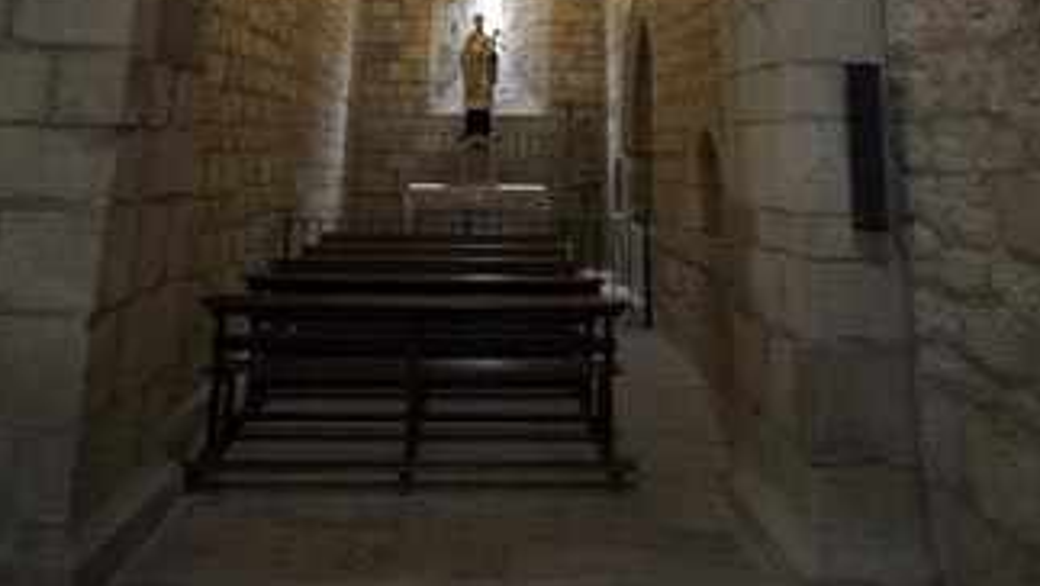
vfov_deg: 29.7
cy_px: -119
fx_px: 938
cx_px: 522
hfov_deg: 58.0
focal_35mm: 34
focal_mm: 14
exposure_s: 1/15
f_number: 4
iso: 1600
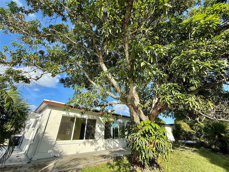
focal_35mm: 14
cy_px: 86
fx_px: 93
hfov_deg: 102.1
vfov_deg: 85.7
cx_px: 114
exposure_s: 1/928
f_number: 2.2
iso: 50
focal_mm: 2.22
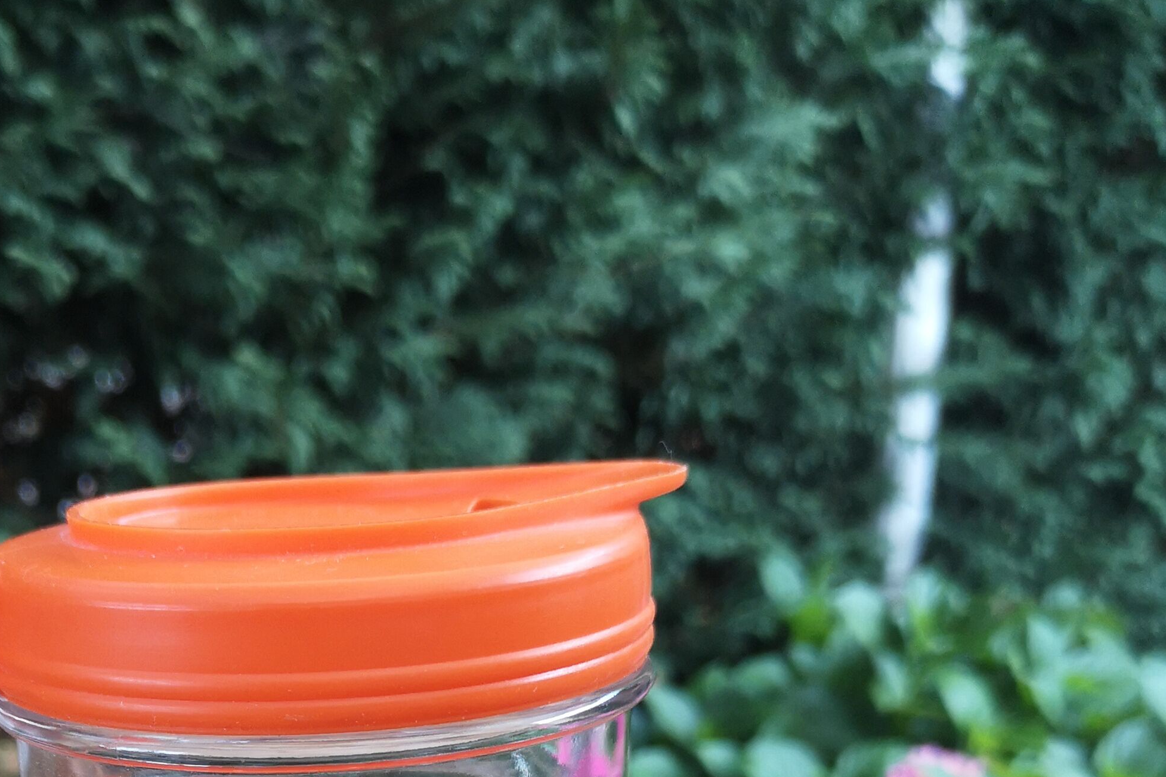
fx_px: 1846
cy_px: 1057
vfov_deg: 21.2
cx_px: 308
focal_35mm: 57
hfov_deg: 34.4
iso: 80
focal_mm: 3.95
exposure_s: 1/50
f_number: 1.8
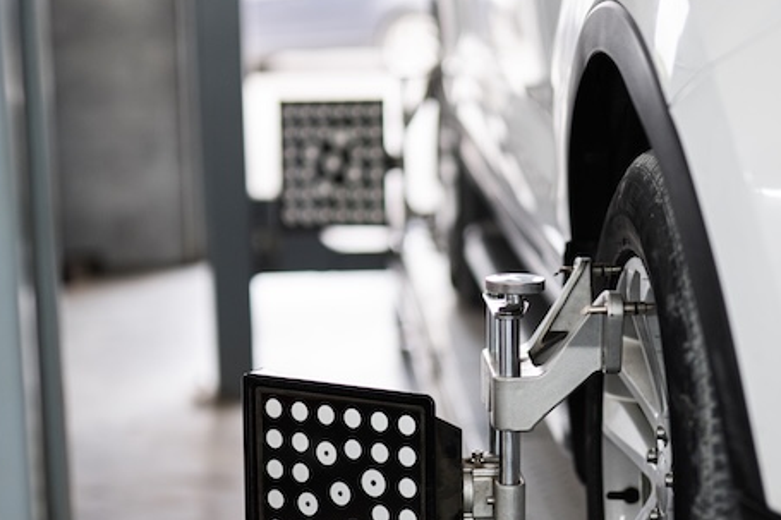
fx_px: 1908
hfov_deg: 22.9
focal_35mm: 88
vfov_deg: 15.5
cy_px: 339
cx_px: 578
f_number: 1.2
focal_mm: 50
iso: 200
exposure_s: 1/500
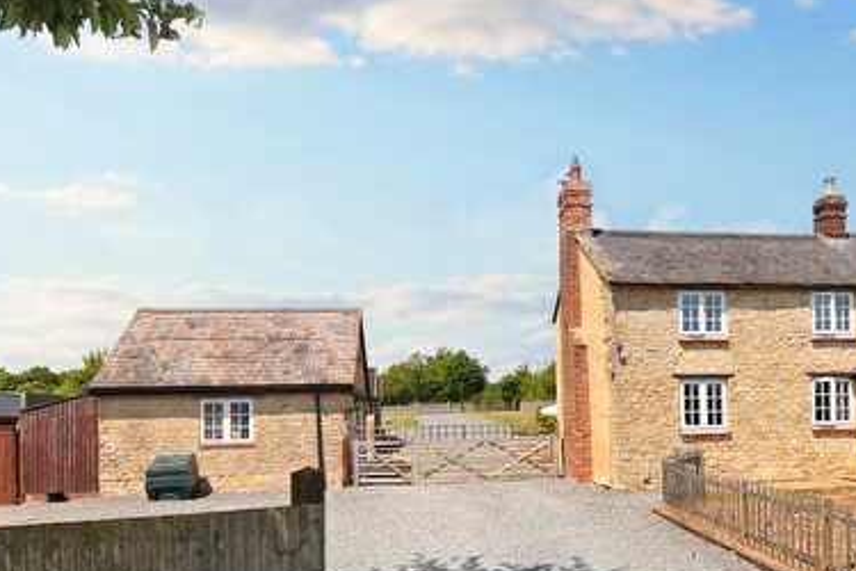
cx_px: 516
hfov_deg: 64.8
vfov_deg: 45.3
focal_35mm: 28
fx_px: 666
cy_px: 405
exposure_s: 1/200
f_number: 10
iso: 100
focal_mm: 10
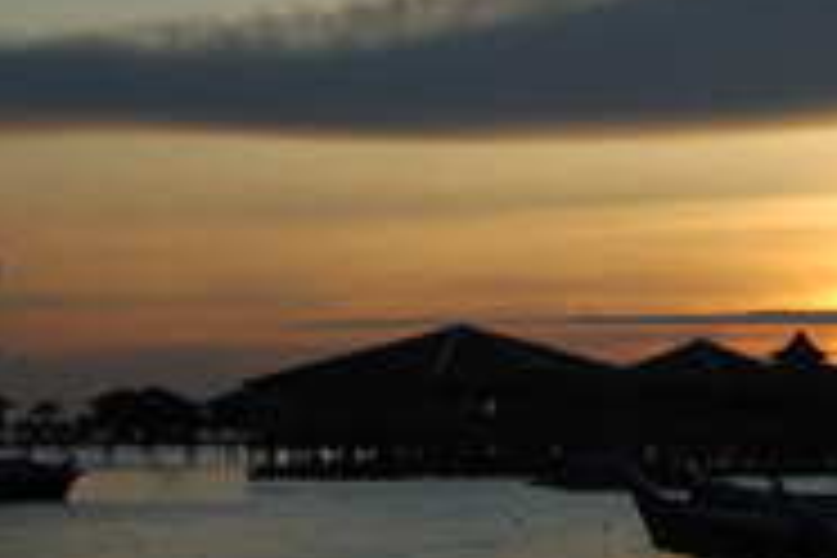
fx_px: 3301
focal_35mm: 142
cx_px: 940
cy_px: 333
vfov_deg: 9.7
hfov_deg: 14.1
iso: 200
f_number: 4.2
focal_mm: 32
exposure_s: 1/1250
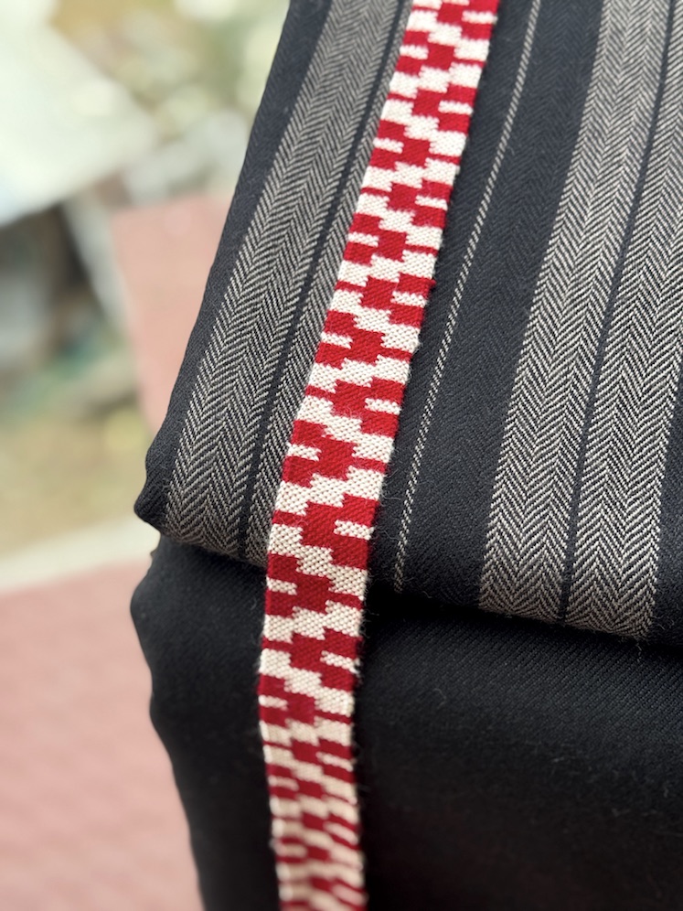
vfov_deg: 39.7
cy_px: 456
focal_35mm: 48
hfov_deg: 30.3
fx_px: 1263
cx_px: 342
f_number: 1.78
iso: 64
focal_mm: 6.76
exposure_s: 1/269
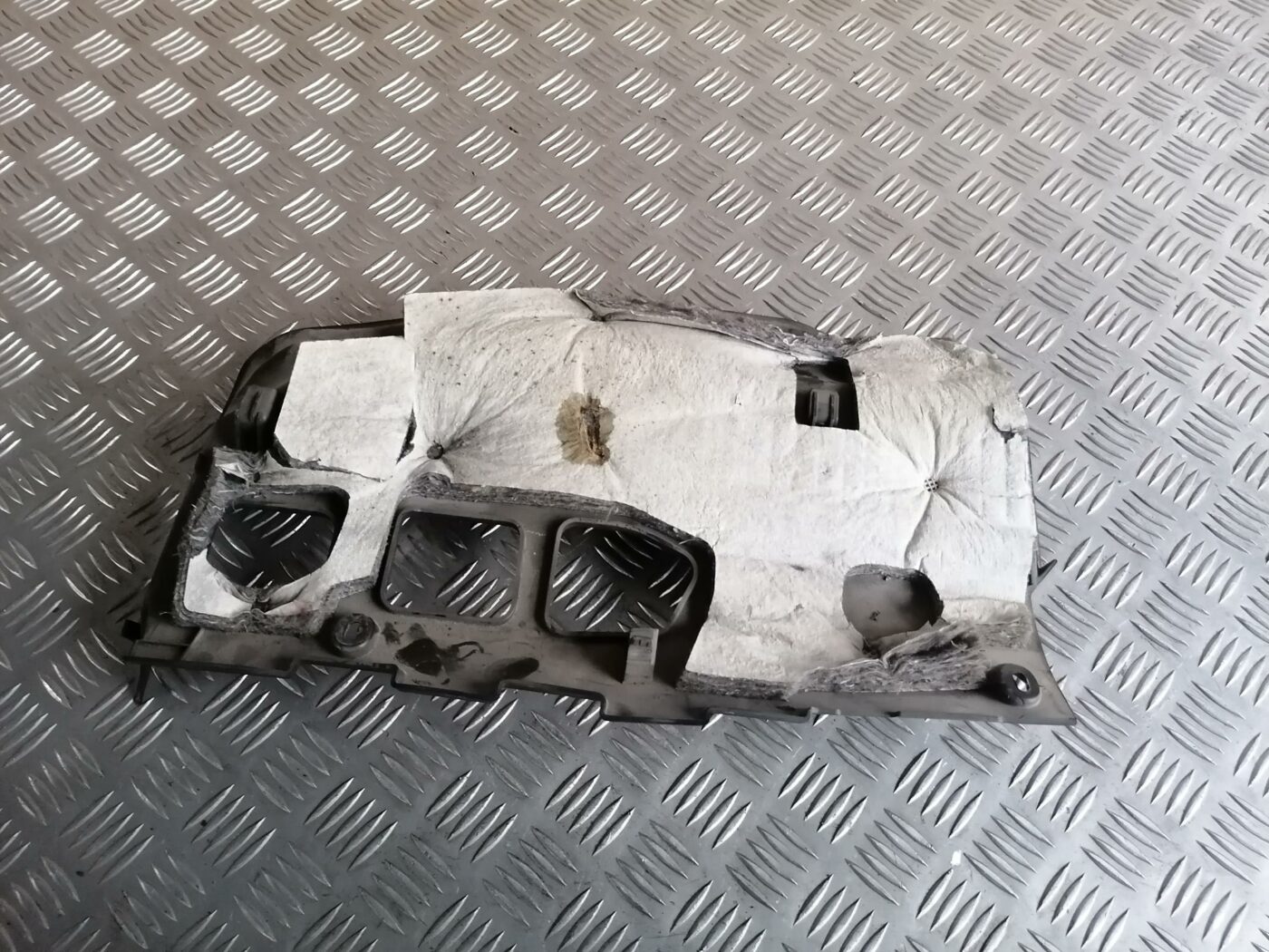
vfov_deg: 51.4
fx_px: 990
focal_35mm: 27
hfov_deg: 65.3
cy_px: 476
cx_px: 634
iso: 500
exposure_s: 1/25
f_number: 1.8
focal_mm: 4.75
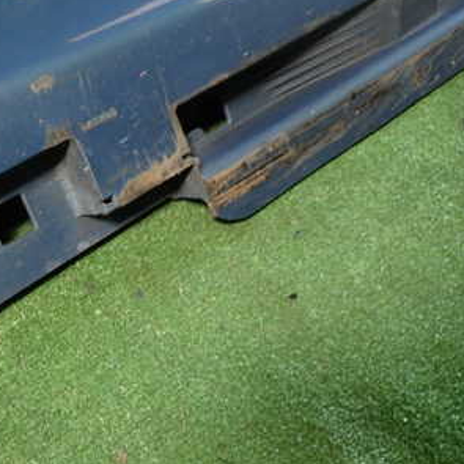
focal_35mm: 54
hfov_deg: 30.3
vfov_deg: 31.4
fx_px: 819
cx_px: 46
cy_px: 308
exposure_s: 1/30
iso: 200
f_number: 2.3
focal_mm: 5.4
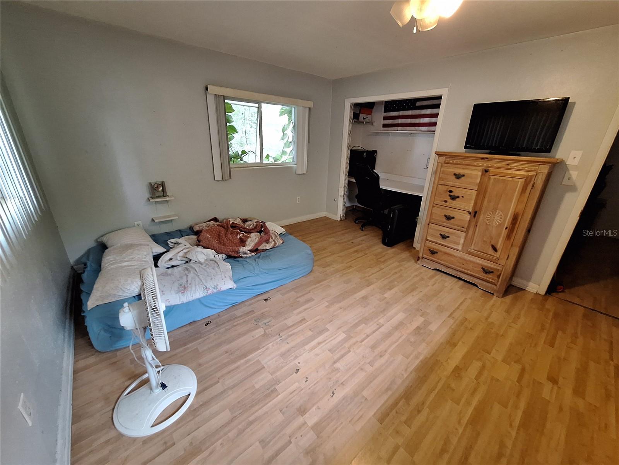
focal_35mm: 13
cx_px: 310
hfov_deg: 106.2
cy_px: 232
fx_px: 232
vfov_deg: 89.9
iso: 250
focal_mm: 1.74
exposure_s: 1/24
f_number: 2.2
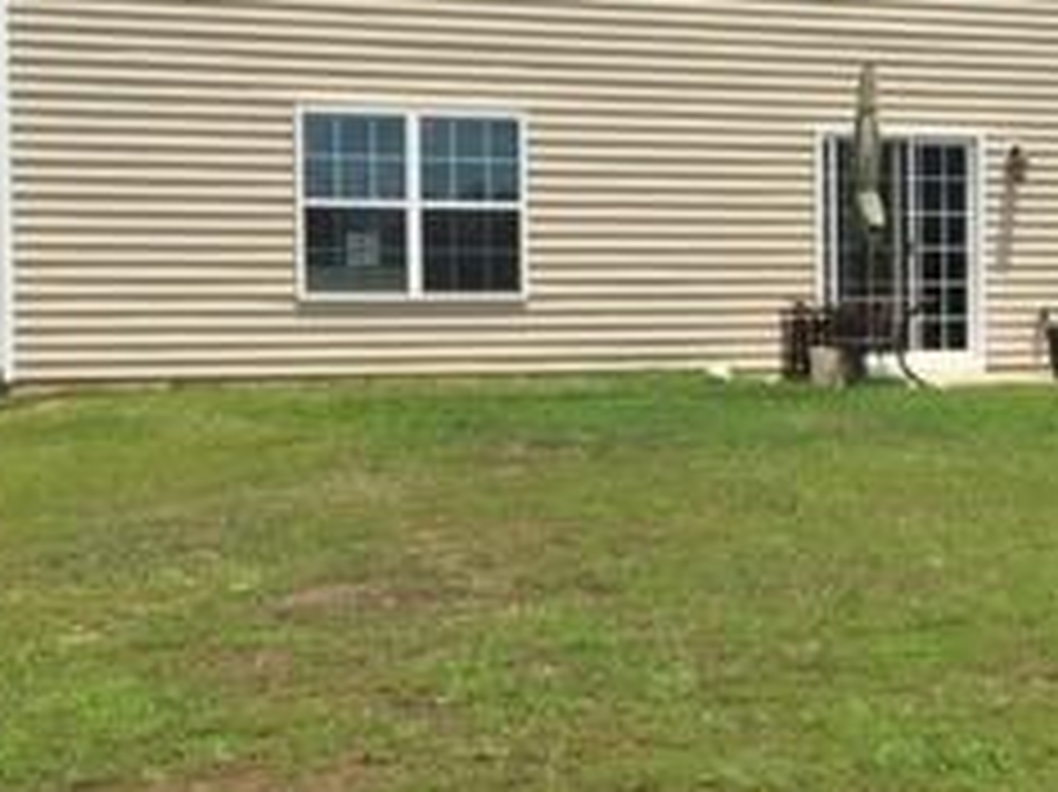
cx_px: 1013
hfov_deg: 23.8
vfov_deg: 18.6
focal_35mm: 79
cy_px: 374
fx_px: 2413
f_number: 2.2
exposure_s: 1/2825
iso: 32
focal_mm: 4.15
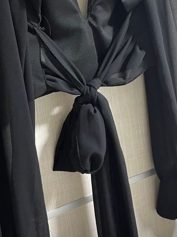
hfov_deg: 27.2
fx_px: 362
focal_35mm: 53
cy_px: 45
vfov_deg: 35.0
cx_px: 49
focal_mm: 4.2
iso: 200
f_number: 1.6
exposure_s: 1/50
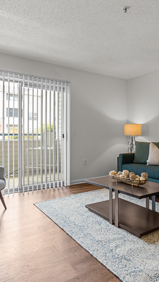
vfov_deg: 71.9
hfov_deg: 43.9
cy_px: 136
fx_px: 195
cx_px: 102
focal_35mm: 26
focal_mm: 16
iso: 320
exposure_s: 1/5
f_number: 7.1
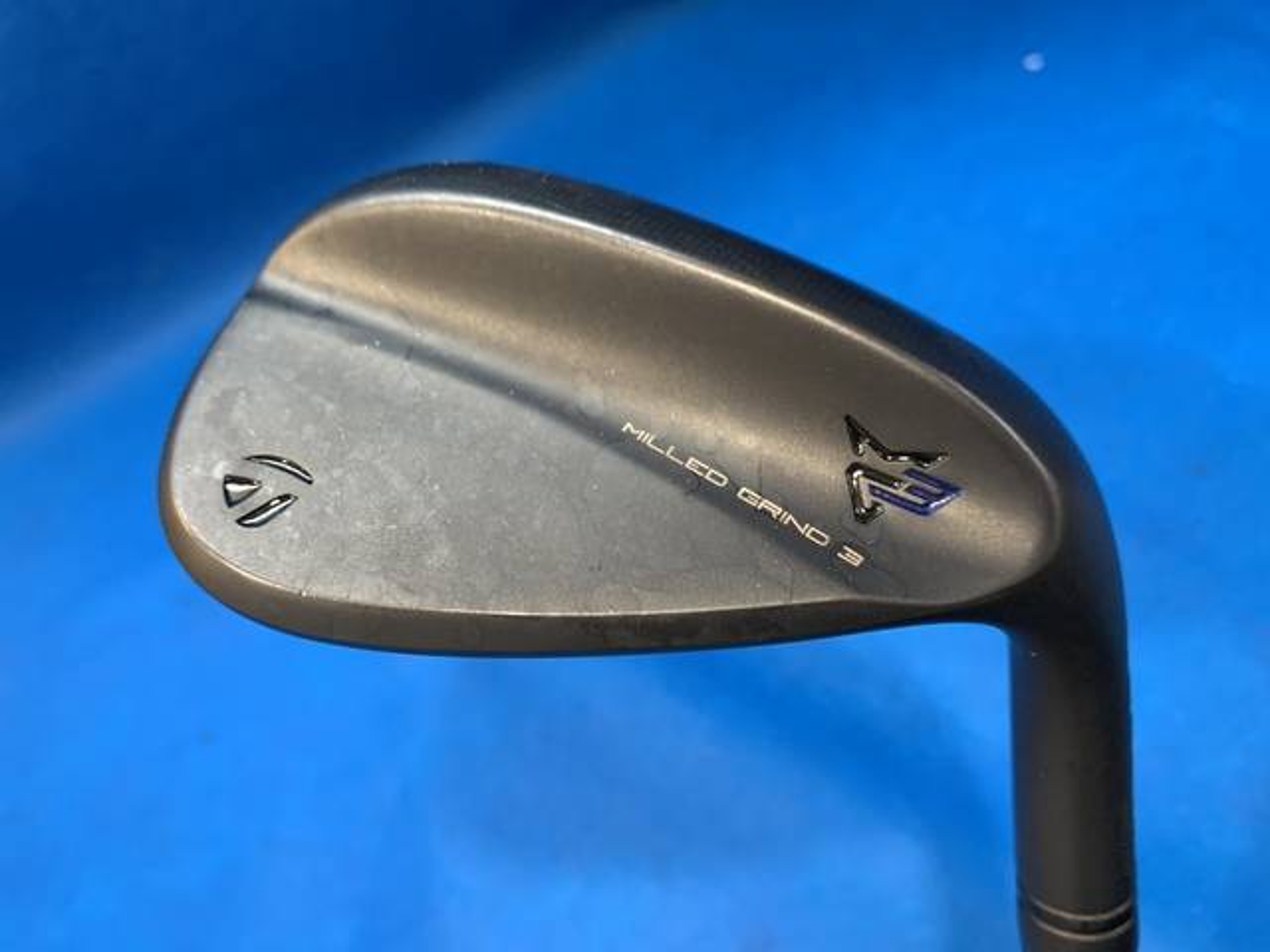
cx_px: 635
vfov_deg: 53.1
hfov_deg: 67.3
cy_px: 476
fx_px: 954
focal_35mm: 26
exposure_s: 1/60
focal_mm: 4.25
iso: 125
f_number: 1.8
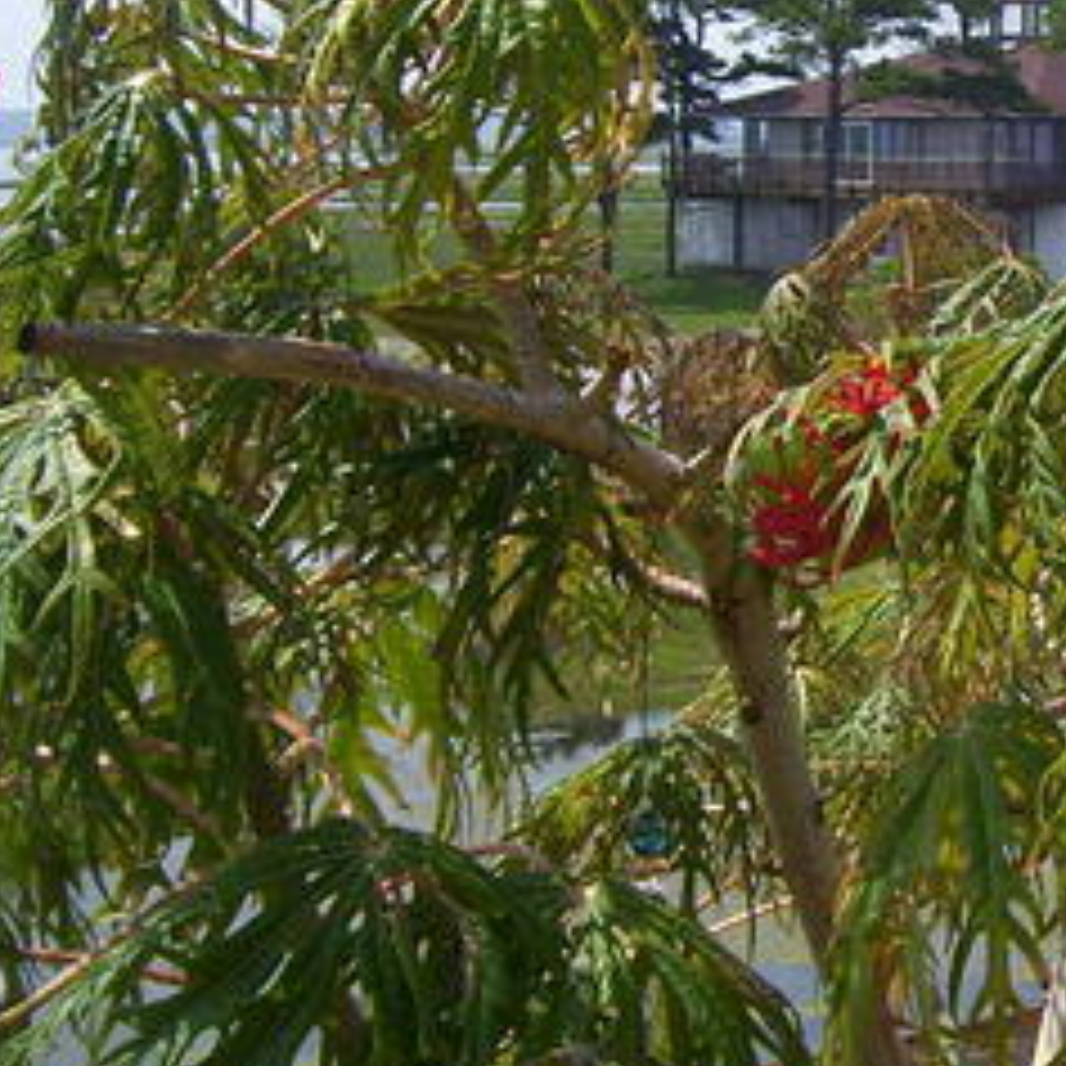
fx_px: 2996
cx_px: 1345
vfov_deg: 20.0
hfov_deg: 18.9
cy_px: 234
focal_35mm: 86
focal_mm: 6
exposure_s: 1/640
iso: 80
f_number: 4.8
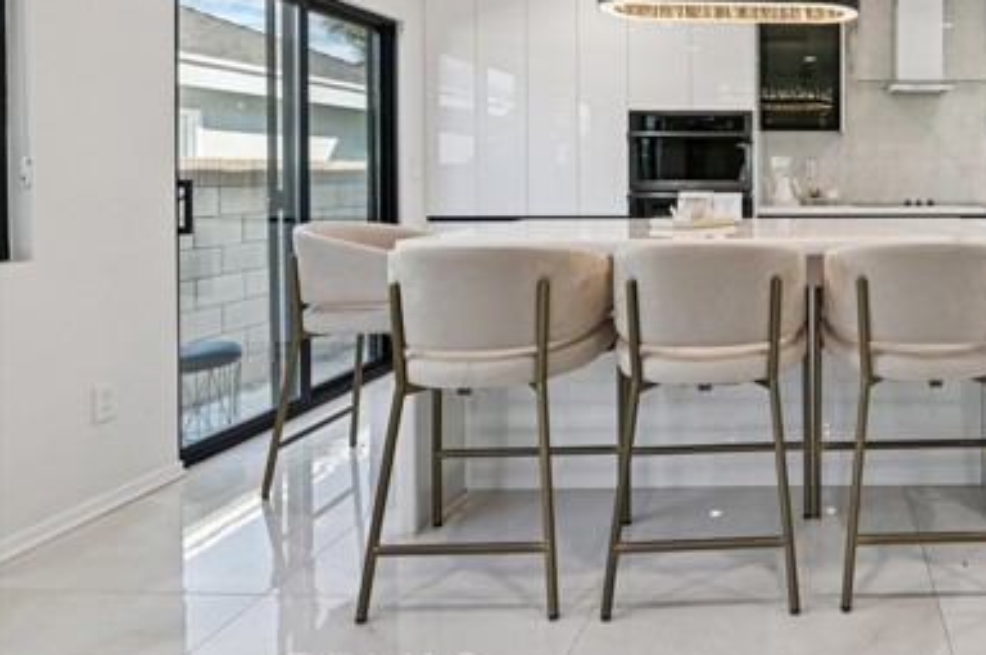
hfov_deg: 64.0
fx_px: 684
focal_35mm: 25
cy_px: 168
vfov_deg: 49.3
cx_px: 817
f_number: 8
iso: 250
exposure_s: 1/20
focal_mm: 15
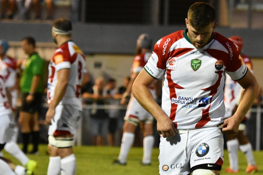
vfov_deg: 4.2
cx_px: 132
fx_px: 2409
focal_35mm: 330
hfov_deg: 6.2
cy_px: 88
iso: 6400
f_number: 5.6
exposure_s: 1/500
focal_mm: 220
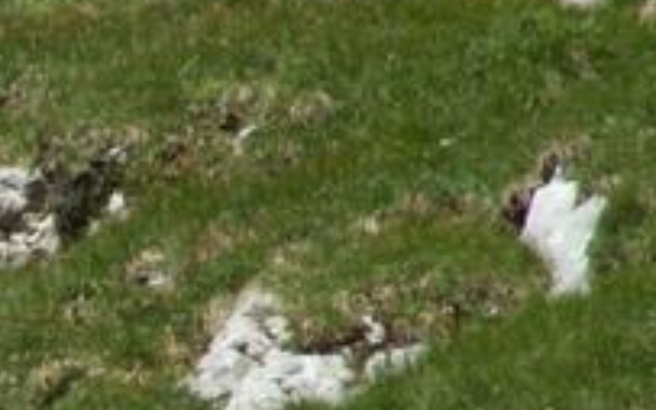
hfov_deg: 1.6
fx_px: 23713
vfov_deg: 1.0
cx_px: -81
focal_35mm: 1326
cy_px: 520
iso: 50
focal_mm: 65.81
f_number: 4.5
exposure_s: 1/320
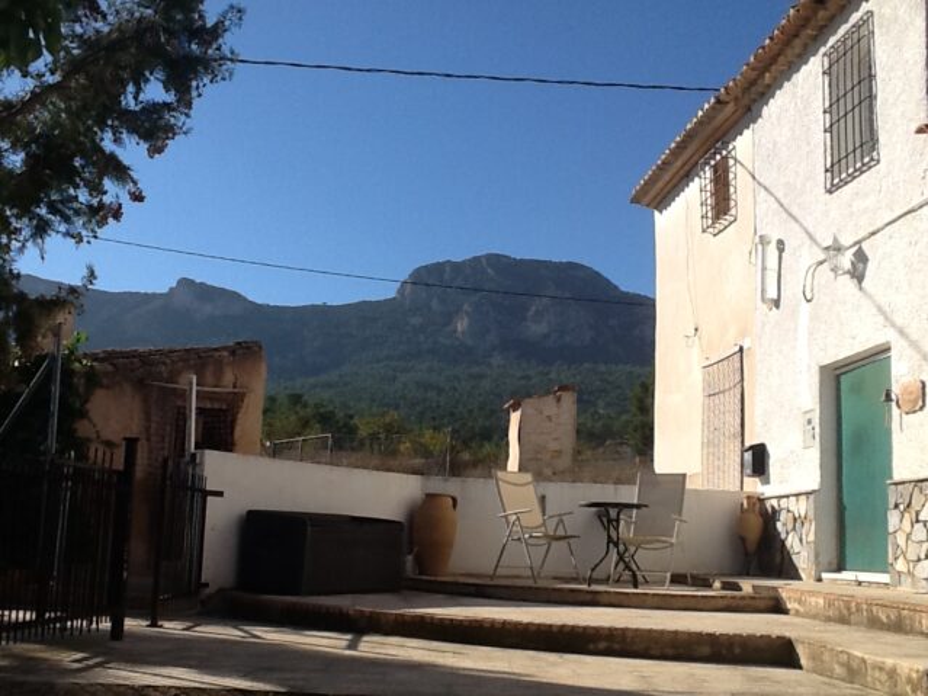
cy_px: 348
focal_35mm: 44
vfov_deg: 32.9
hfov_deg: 43.0
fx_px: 1179
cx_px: 464
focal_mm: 2.03
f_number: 2.4
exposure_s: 1/1912
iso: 40
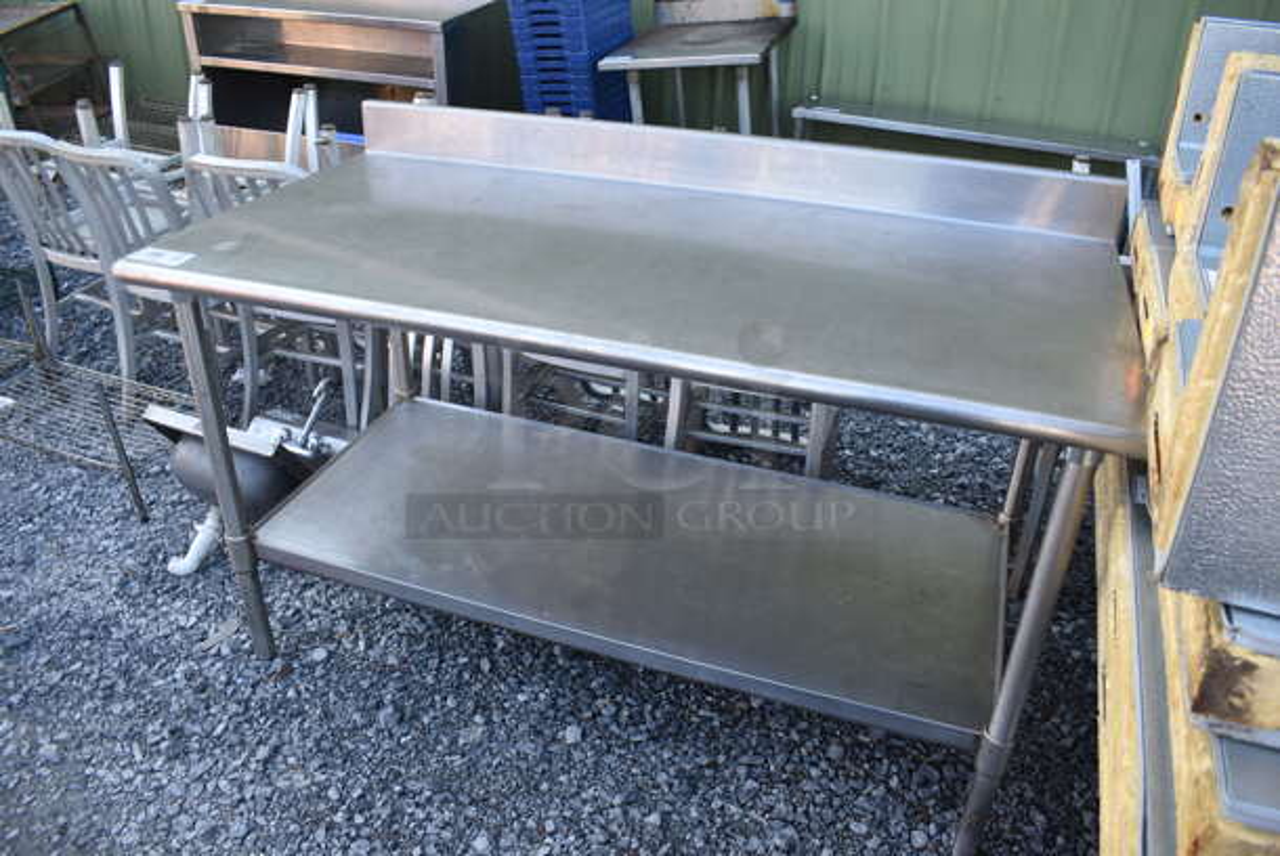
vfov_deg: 48.0
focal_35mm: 27
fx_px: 961
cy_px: 428
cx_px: 640
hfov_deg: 67.3
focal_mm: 18
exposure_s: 1/125
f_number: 5.6
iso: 220
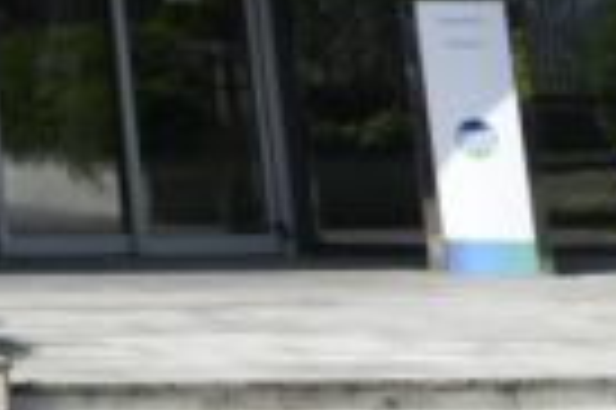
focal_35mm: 135
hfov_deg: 12.0
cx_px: -904
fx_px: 2307
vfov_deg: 9.1
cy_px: -561
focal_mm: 24
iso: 200
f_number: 9
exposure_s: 1/320
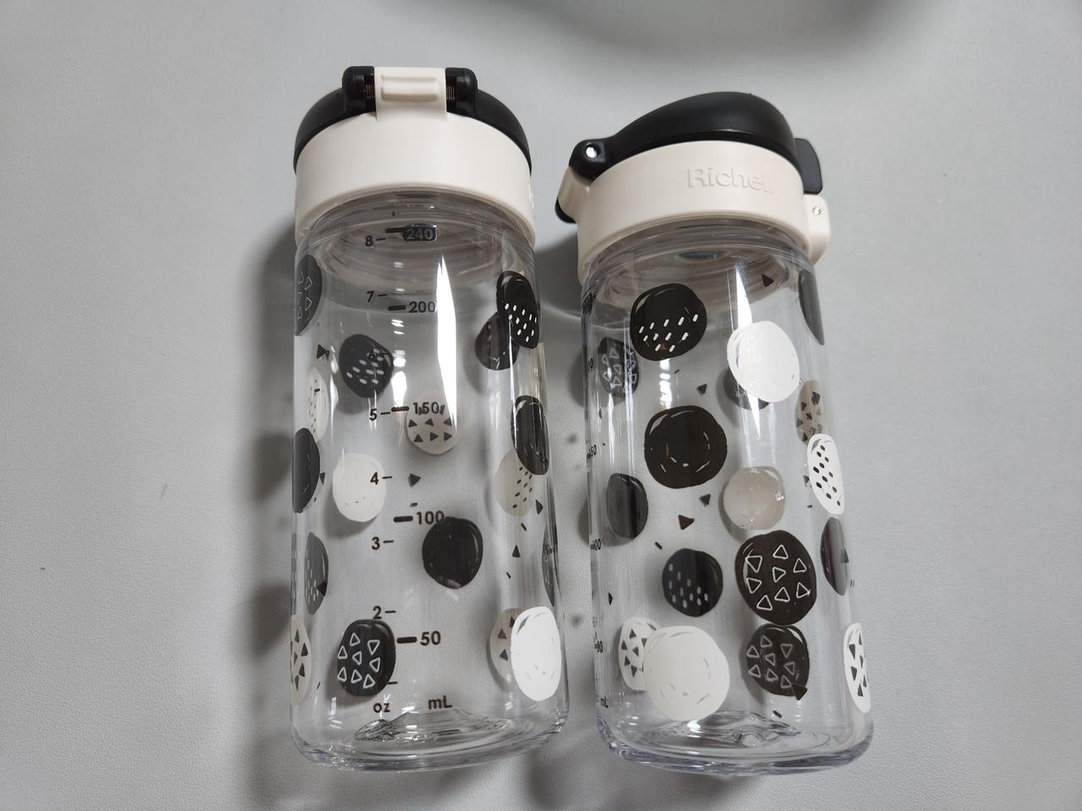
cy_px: 406
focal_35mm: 23
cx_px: 541
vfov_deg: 58.9
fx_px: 719
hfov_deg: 73.9
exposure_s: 1/120
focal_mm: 5.4
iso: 320
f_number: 1.8
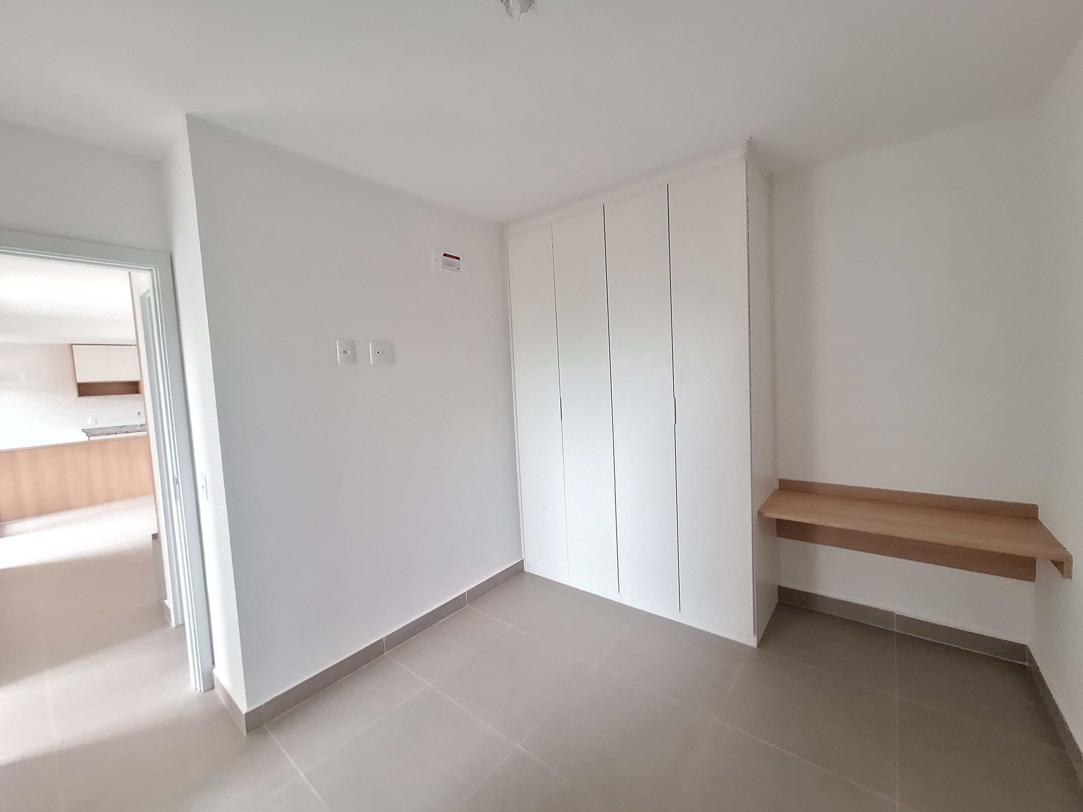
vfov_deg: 89.9
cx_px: 542
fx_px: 407
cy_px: 406
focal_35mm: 13
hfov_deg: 106.2
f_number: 2.2
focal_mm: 1.74
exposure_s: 1/40
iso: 200
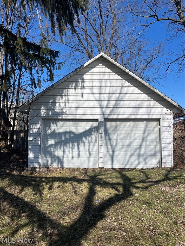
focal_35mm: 26
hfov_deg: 53.1
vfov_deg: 67.3
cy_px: 123
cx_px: 92
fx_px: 185
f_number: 1.6
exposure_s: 1/6173
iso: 50
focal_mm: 5.1
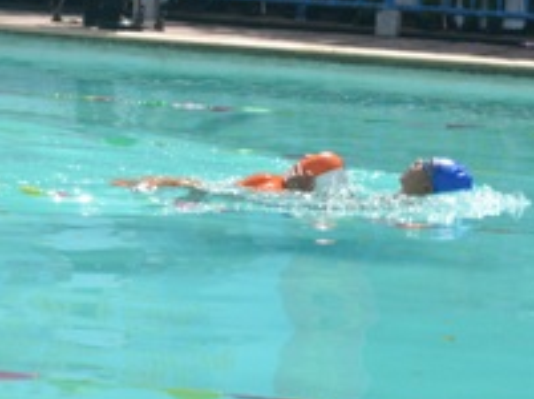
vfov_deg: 5.4
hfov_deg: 7.1
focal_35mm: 276
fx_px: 4250
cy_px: 5
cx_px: -173
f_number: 7.1
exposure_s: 1/4000
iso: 1600
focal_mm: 50
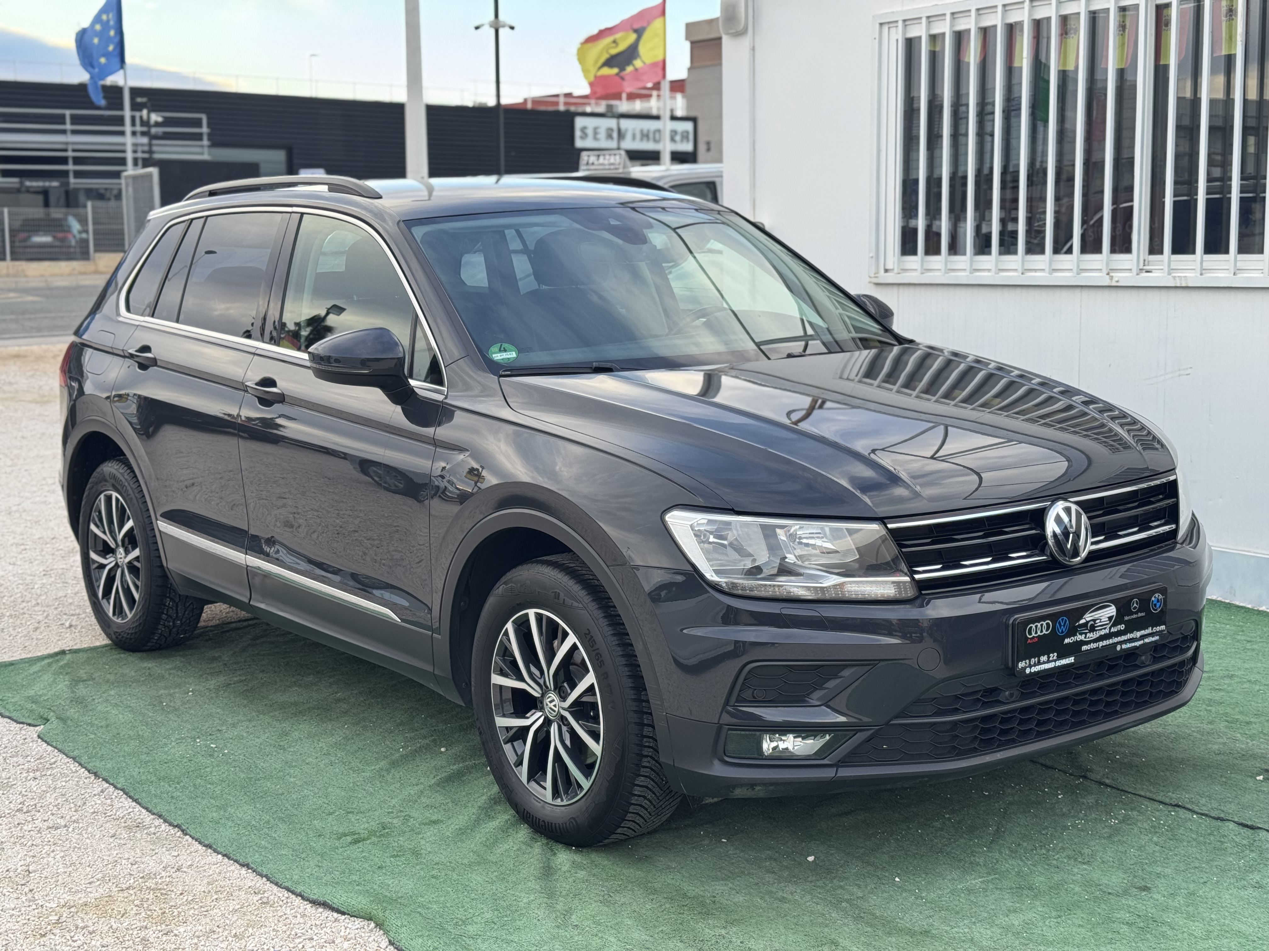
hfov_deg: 39.7
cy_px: 476
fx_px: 1760
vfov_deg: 30.3
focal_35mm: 48
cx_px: 634
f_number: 1.78
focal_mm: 6.76
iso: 80
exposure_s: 1/135
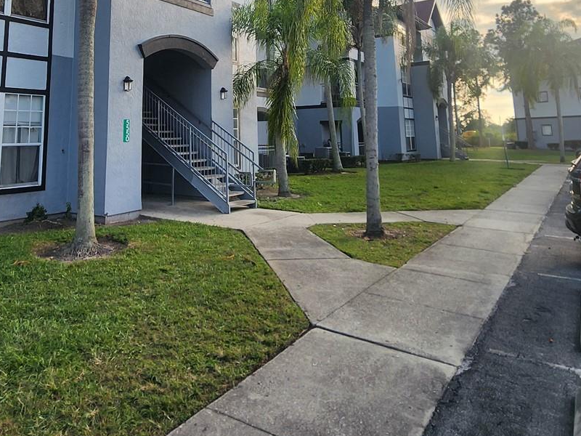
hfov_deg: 66.1
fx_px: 436
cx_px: 211
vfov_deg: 48.4
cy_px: 57
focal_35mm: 26
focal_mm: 2.2
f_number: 2.2
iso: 50
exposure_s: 1/885
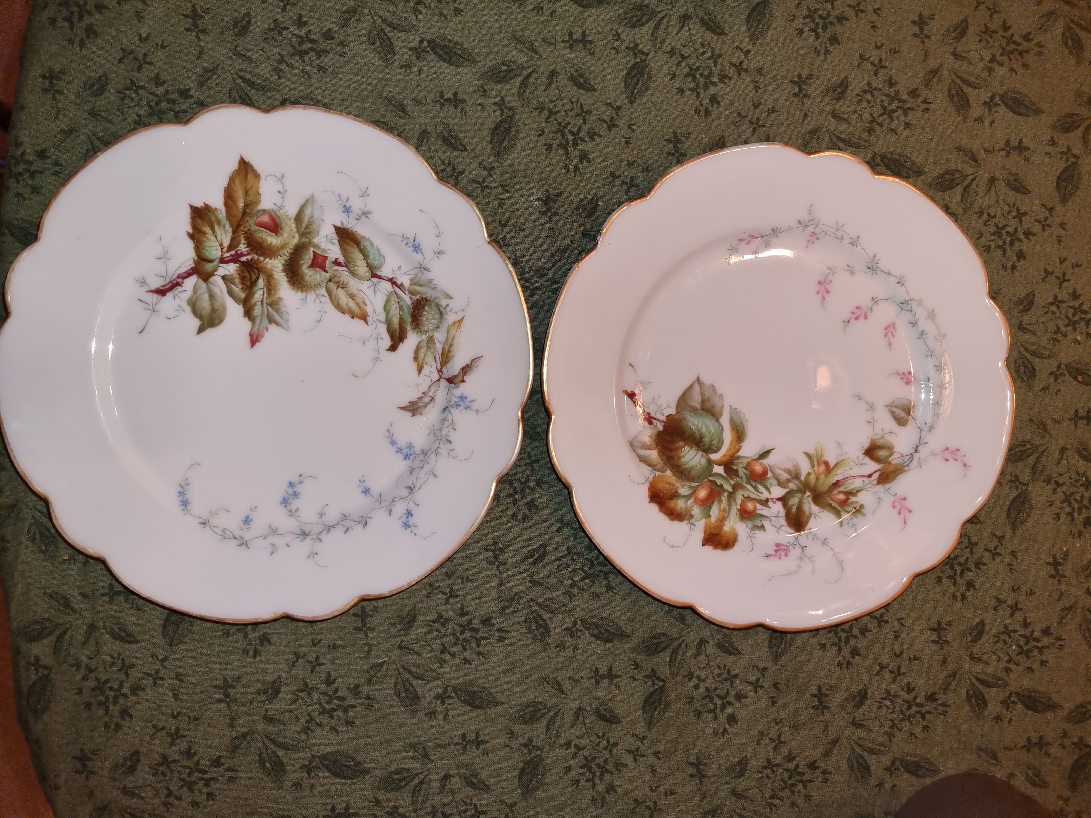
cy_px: 409
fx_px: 756
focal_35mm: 24
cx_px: 546
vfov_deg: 56.8
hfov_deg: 71.6
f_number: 1.8
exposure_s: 1/100
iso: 160
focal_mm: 6.7
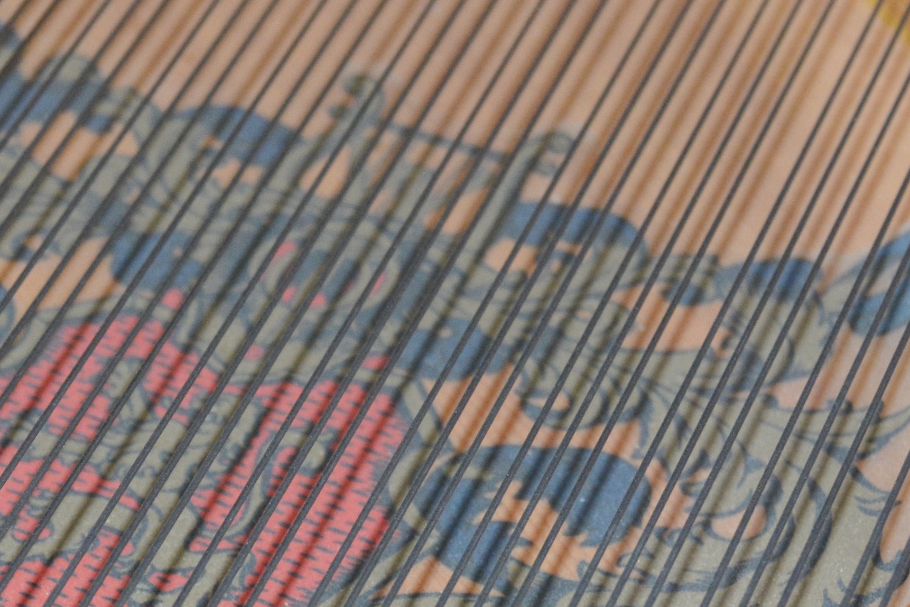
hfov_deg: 16.7
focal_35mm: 122
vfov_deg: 11.2
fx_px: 3084
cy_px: 222
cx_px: 279
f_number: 4
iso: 720
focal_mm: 26
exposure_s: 1/60
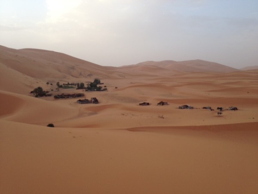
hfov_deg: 52.6
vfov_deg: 40.7
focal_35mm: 35
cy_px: 97
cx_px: 129
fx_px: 261
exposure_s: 1/222
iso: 50
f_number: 2.4
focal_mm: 4.28
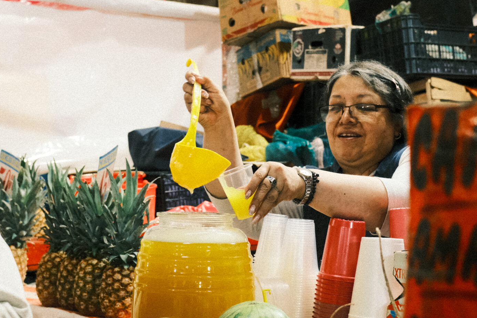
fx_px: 1007
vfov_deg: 17.9
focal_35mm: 76
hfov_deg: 26.6
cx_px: 201
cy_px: 138
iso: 3200
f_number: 4
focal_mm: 27
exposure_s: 1/125
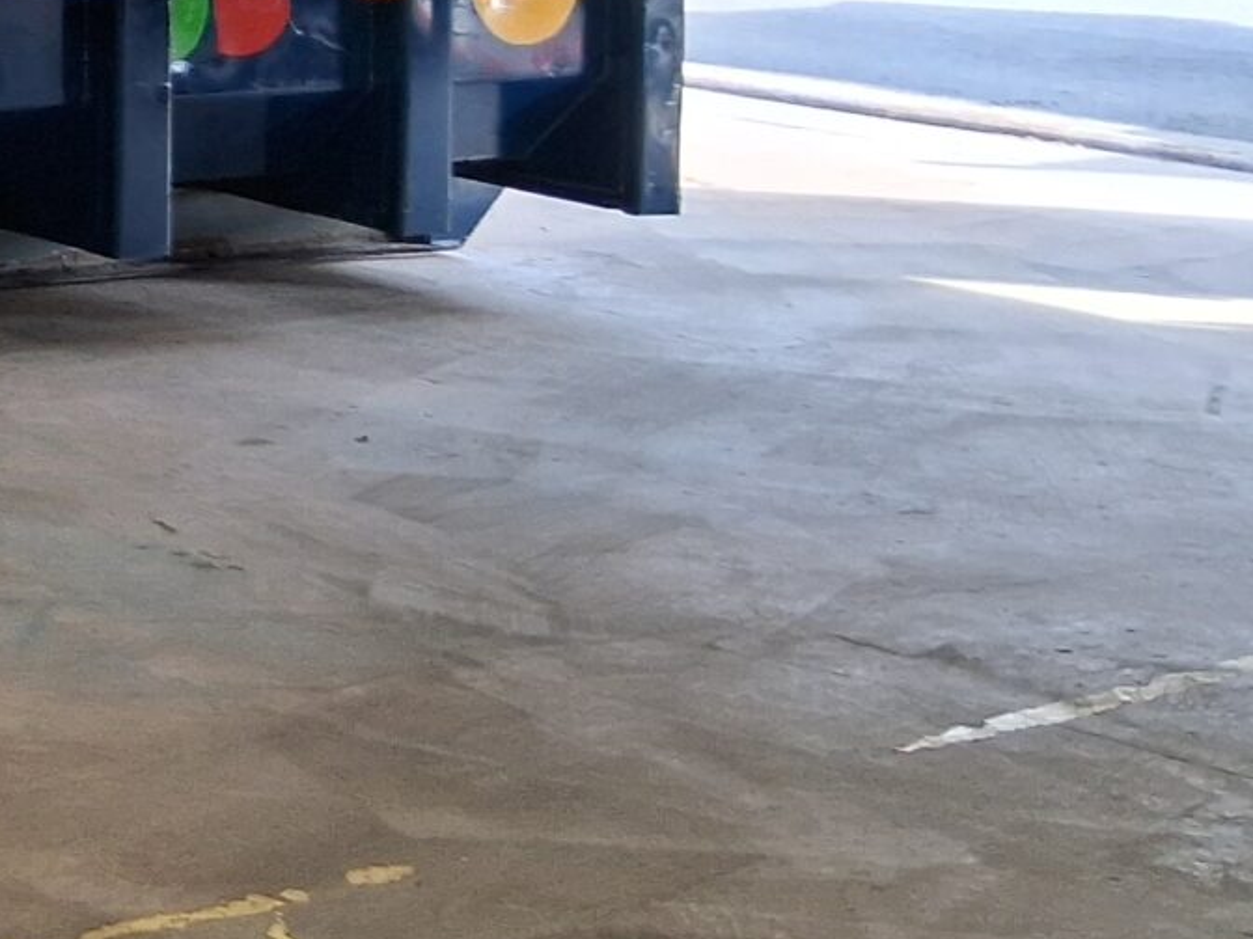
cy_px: -324
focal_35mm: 99
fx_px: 3584
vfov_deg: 14.3
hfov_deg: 16.3
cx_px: -1089
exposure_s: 1/100
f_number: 1.8
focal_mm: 3.98
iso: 80
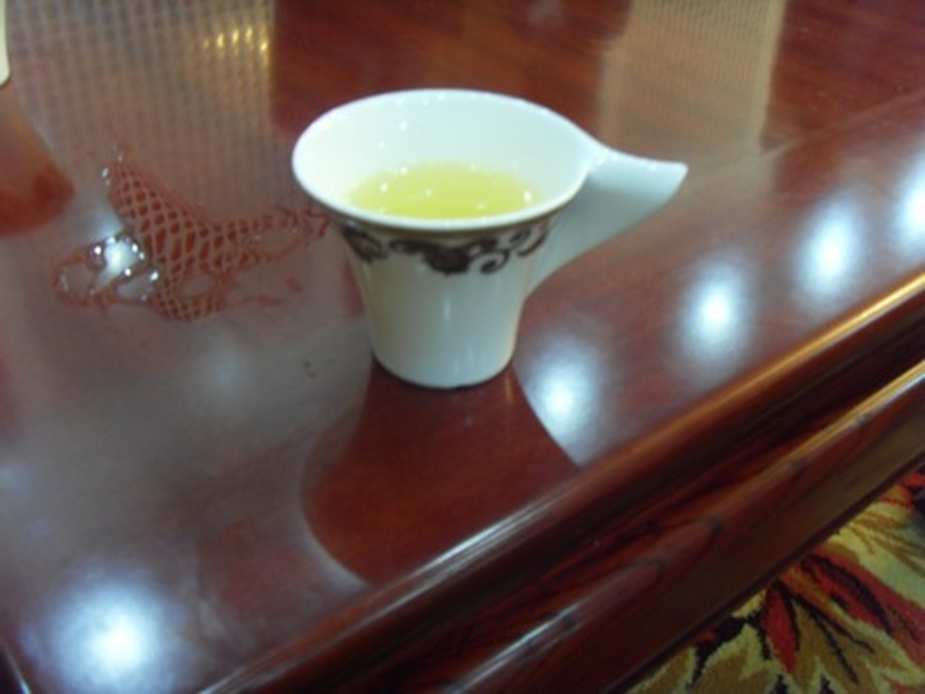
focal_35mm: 39
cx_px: 462
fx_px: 1042
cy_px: 347
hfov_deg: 47.9
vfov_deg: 36.8
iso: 200
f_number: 3.5
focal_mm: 6.6
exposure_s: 1/4
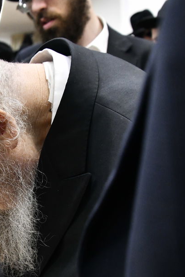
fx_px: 493
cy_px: 209
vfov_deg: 30.9
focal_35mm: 64
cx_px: -37
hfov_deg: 19.9
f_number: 5
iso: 2000
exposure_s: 1/160
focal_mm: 28
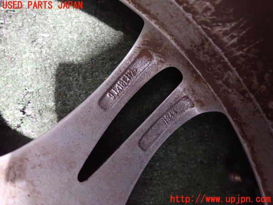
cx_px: 136
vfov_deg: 54.9
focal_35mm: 25
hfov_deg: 69.4
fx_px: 197
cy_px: 102
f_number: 2
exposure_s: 1/8
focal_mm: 4.5
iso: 1250
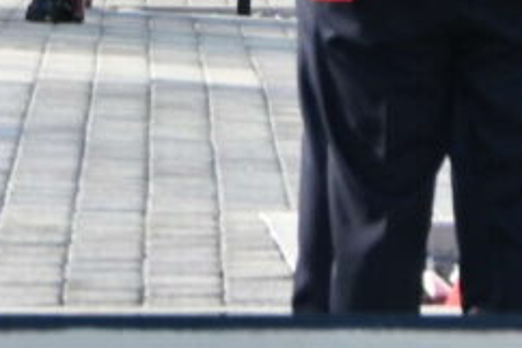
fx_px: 6494
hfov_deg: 4.6
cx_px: -308
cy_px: -430
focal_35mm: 448
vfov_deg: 3.0
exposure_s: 1/250
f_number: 6
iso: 140
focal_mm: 47
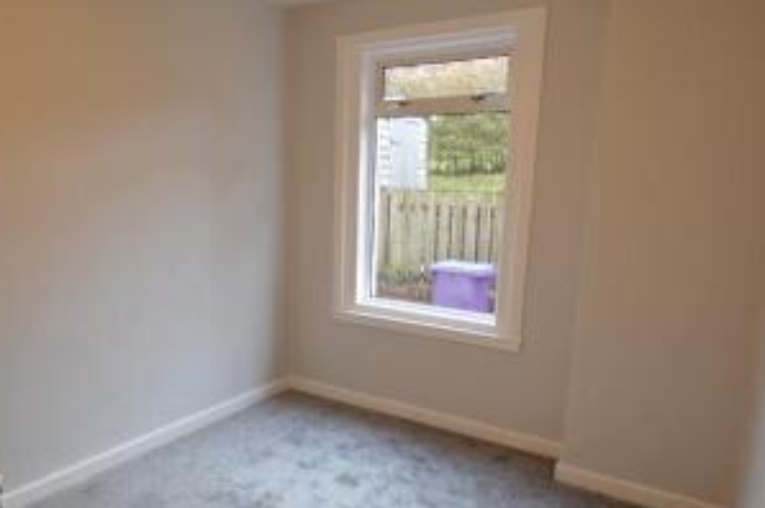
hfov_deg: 73.8
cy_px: 301
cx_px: 370
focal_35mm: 24
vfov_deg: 52.7
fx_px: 509
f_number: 3.5
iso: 560
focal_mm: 10
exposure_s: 1/60
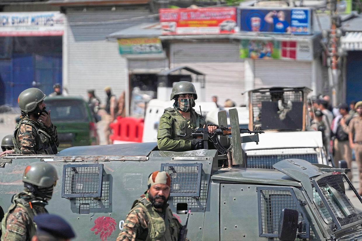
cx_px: 181
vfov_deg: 6.9
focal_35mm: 200
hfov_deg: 10.3
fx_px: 2010
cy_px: 120
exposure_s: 1/8000
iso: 500
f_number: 4
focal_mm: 200
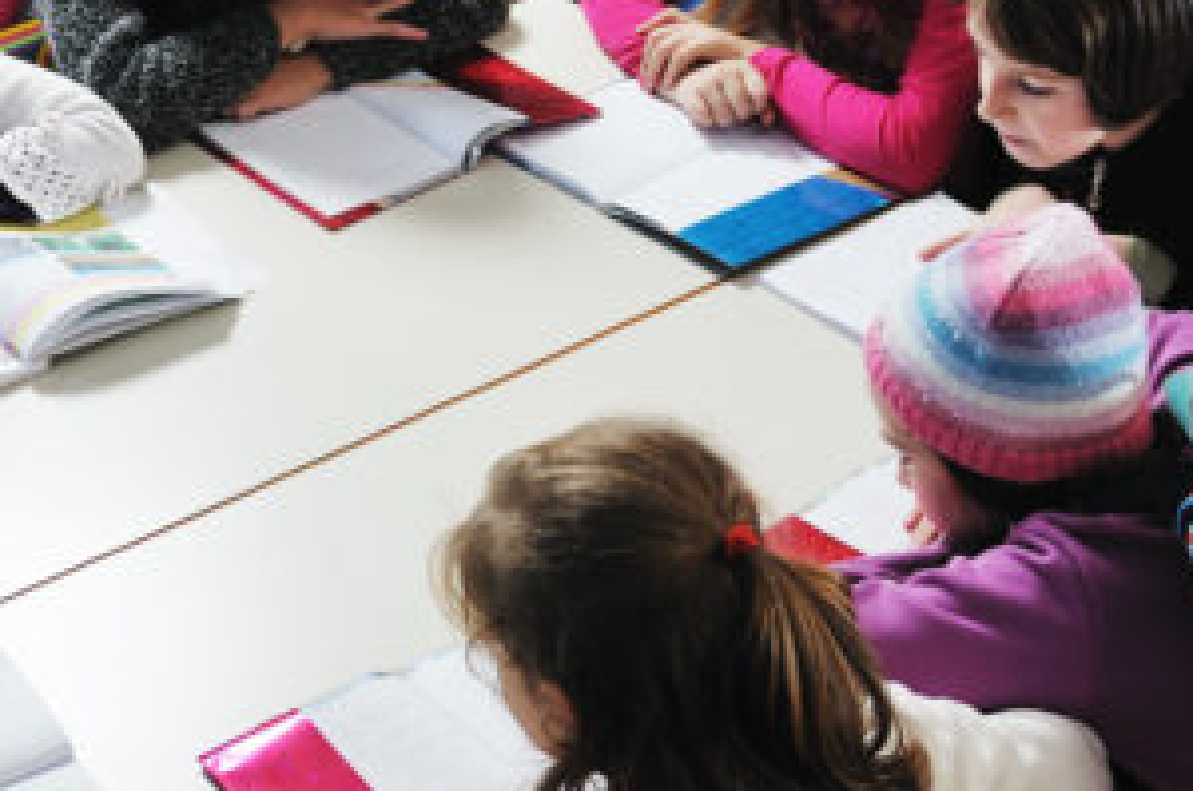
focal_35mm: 78
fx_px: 2581
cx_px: 274
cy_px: 481
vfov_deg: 17.4
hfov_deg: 25.7
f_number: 3.2
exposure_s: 1/125
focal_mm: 24
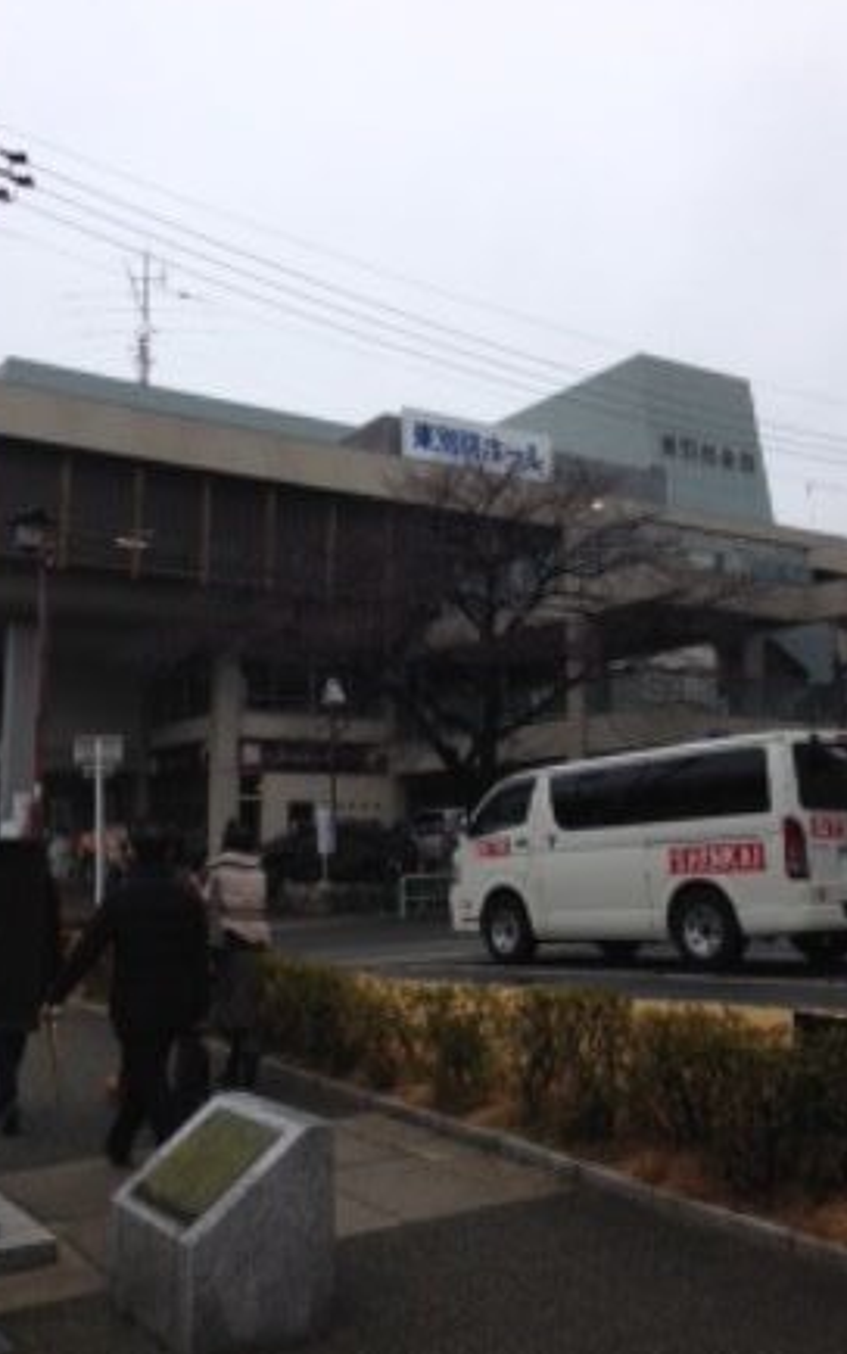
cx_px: 380
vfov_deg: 54.0
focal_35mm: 36
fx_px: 1329
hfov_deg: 35.3
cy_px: 679
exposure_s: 1/713
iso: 50
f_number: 2.4
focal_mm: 4.12
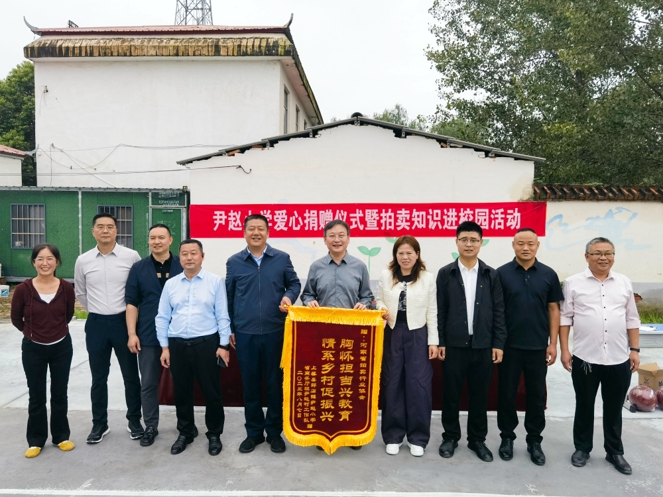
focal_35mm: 27
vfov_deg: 51.4
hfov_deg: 65.3
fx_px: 517
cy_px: 248
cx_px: 332
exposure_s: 1/1961
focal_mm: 6.67
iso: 50
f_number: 1.9
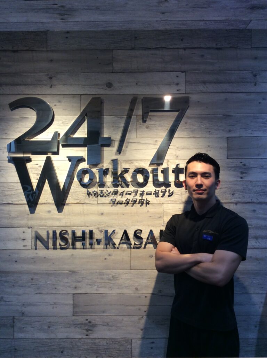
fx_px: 330
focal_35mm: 32
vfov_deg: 56.9
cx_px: 134
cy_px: 179
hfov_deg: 44.1
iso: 40
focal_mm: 3.3
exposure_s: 1/50
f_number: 2.4
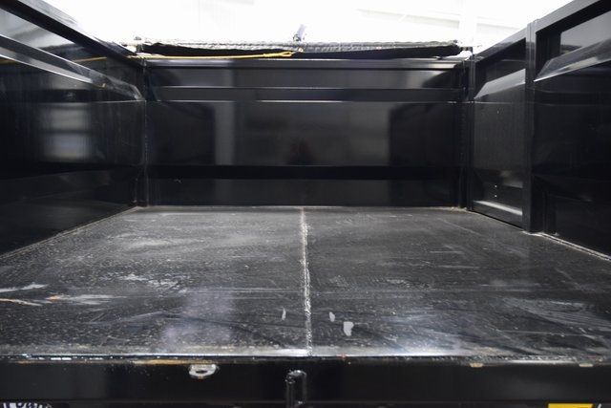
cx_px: 306
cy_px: 204
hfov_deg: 45.0
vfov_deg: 30.9
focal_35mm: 44
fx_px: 738
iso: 1600
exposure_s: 1/25
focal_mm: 29
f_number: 3.8
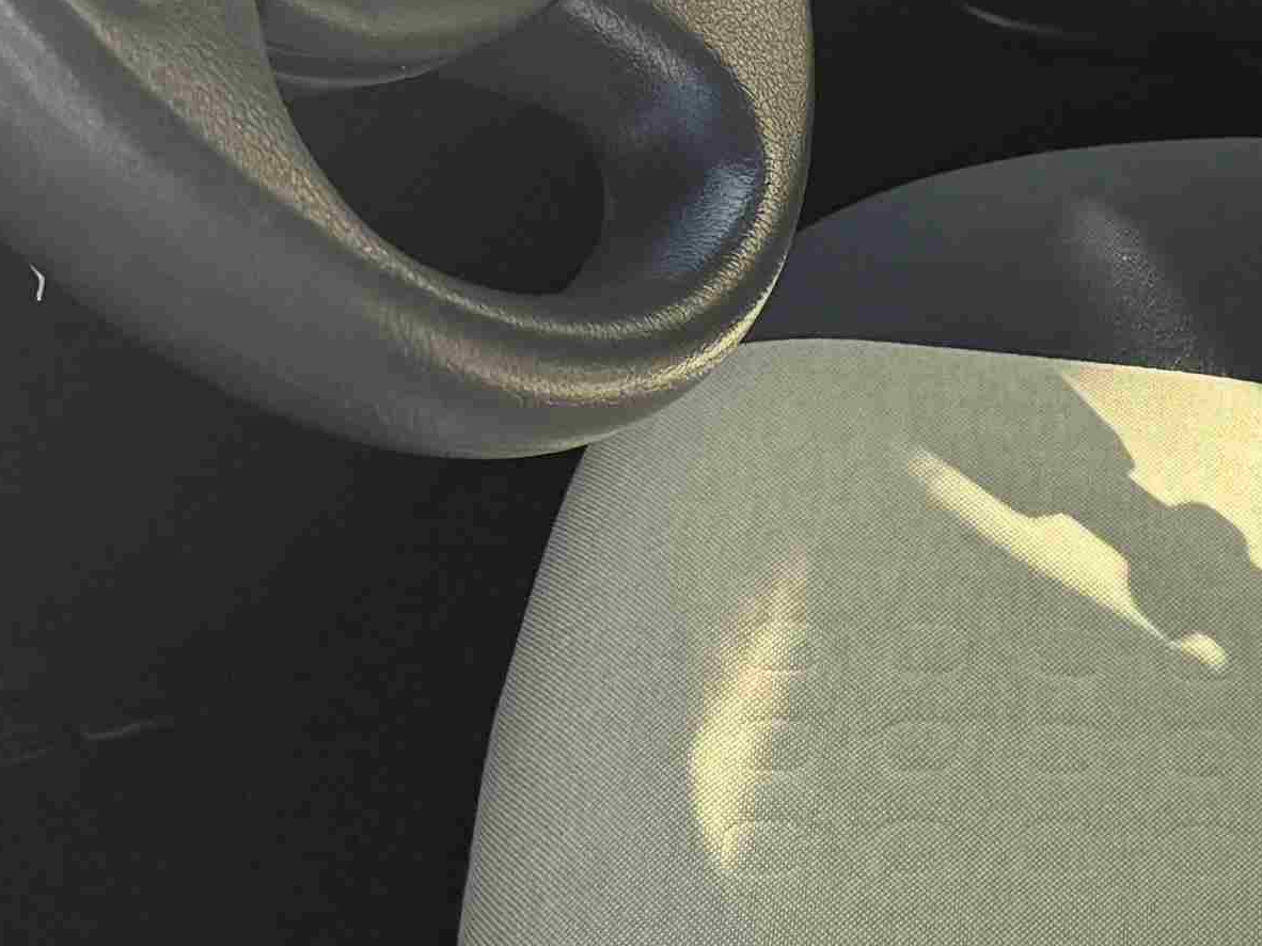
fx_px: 4228
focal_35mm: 116
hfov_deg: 15.5
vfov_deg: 12.7
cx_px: 1942
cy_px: 132
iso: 100
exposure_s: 1/1018
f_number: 1.78
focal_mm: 6.76
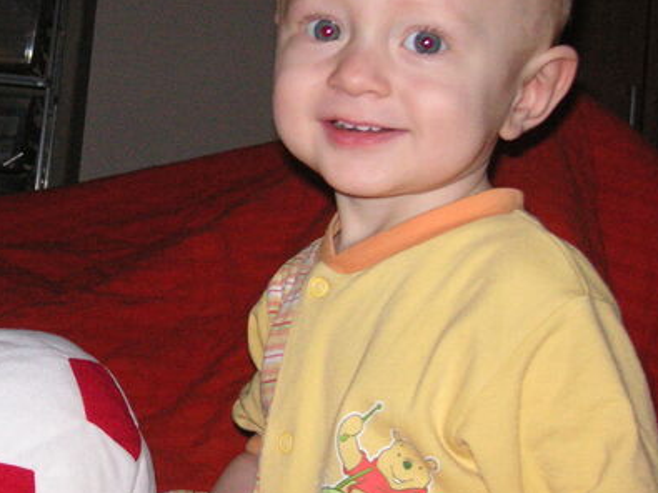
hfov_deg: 25.5
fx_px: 1425
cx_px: 123
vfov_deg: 19.6
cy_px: 203
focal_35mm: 75
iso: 160
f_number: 2.8
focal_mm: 6.1
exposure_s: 1/45
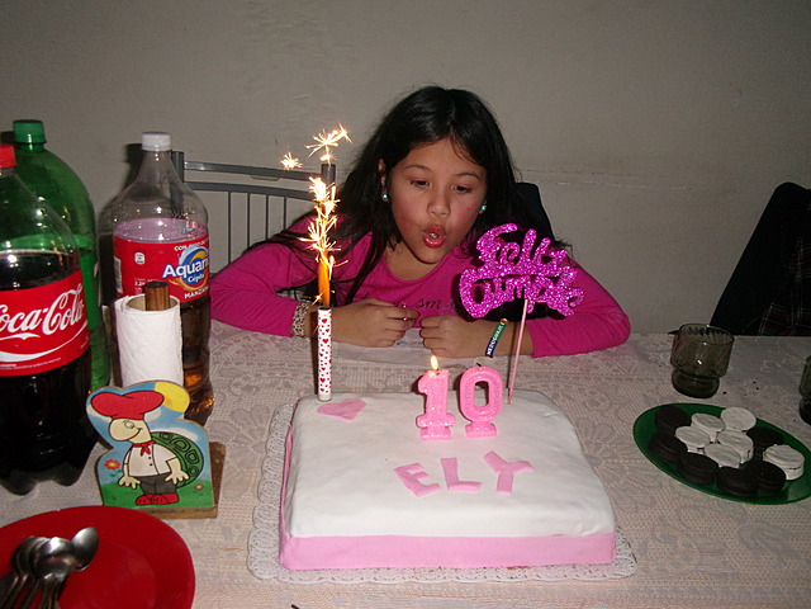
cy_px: 304
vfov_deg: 49.7
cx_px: 406
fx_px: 656
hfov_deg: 63.4
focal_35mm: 28
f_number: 3.9
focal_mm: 5.1
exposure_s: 1/34
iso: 200
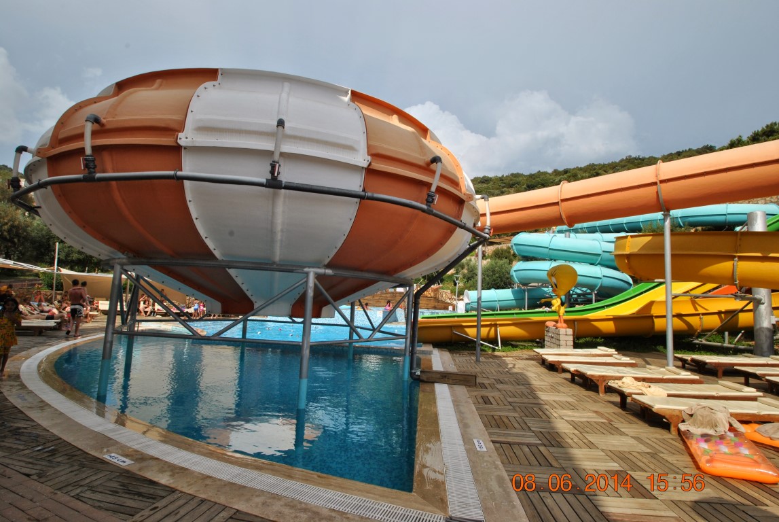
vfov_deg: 67.5
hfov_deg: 89.9
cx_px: 390
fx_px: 390
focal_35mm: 18
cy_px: 261
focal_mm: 12
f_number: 11
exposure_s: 1/200
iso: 100
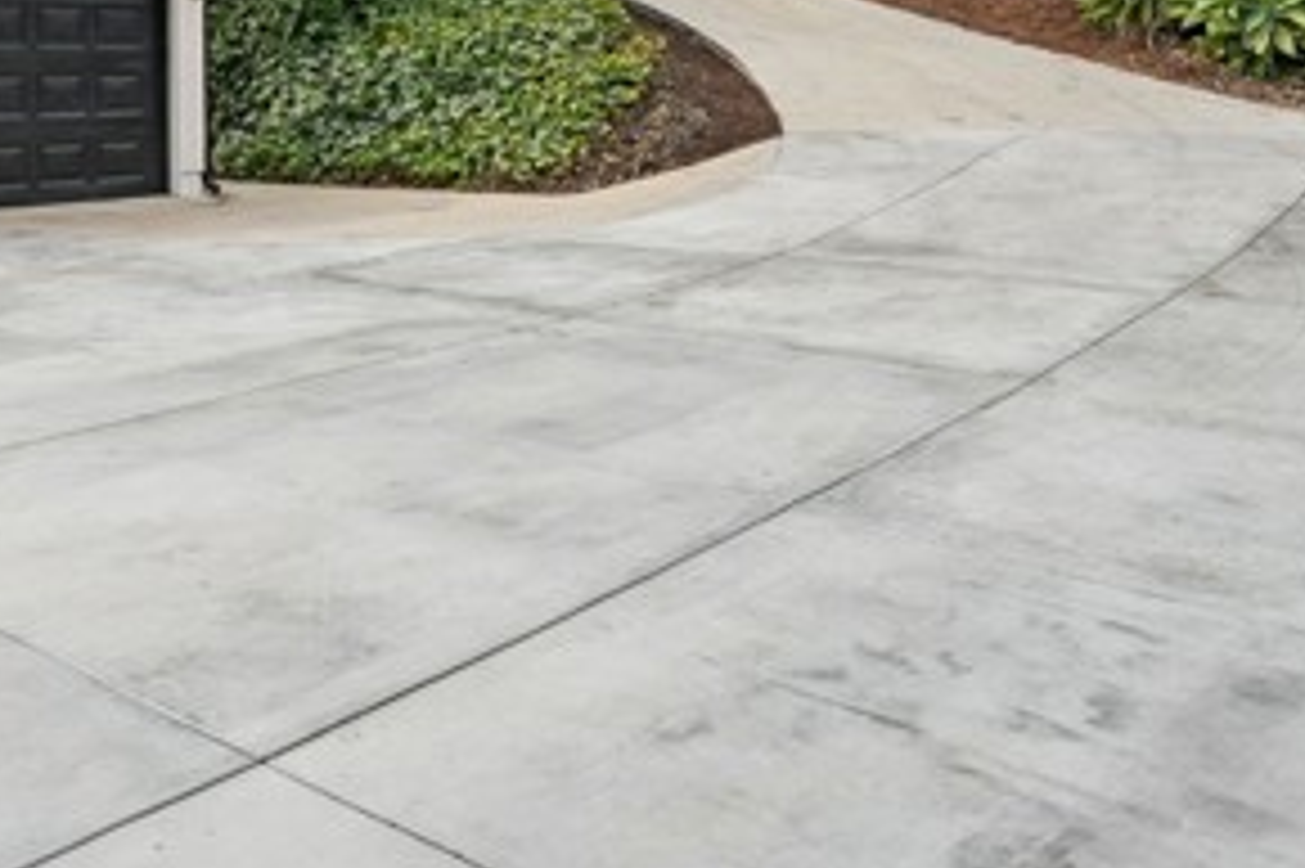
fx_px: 1522
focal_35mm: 42
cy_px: 31
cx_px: 288
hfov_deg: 44.5
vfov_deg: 30.0
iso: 100
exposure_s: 1/500
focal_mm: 19
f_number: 8
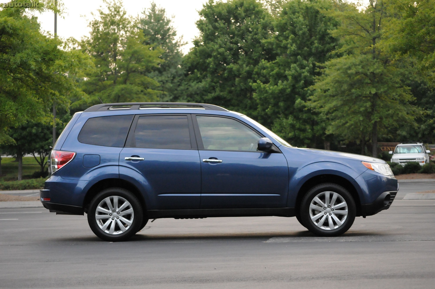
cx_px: 218
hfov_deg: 20.6
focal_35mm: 99
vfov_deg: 13.8
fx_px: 1195
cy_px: 144
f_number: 5.6
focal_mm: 66
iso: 2000
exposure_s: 1/640
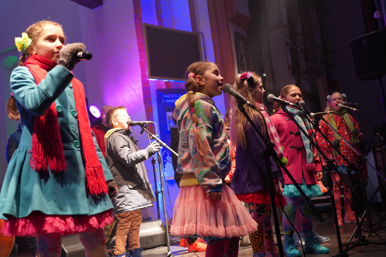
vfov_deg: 32.6
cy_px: 128
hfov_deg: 47.4
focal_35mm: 41
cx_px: 193
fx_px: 440
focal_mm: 41
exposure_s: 1/160
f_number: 4
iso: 3200
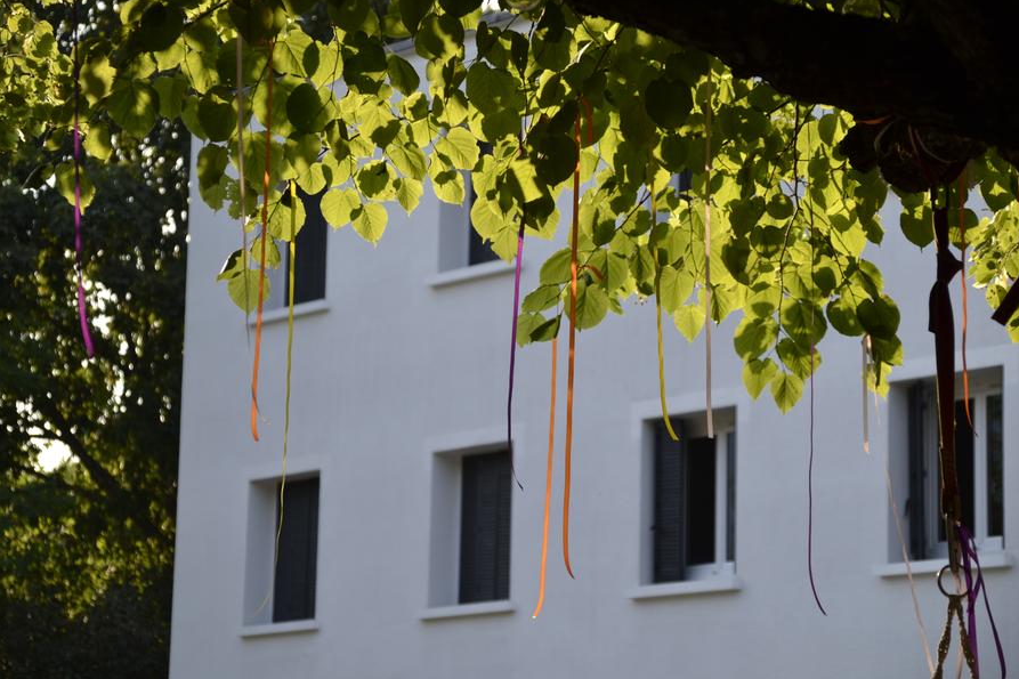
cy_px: 338
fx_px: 3636
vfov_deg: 10.7
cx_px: 512
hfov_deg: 16.0
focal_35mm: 129
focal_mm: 85
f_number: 5.6
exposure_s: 1/125
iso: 100
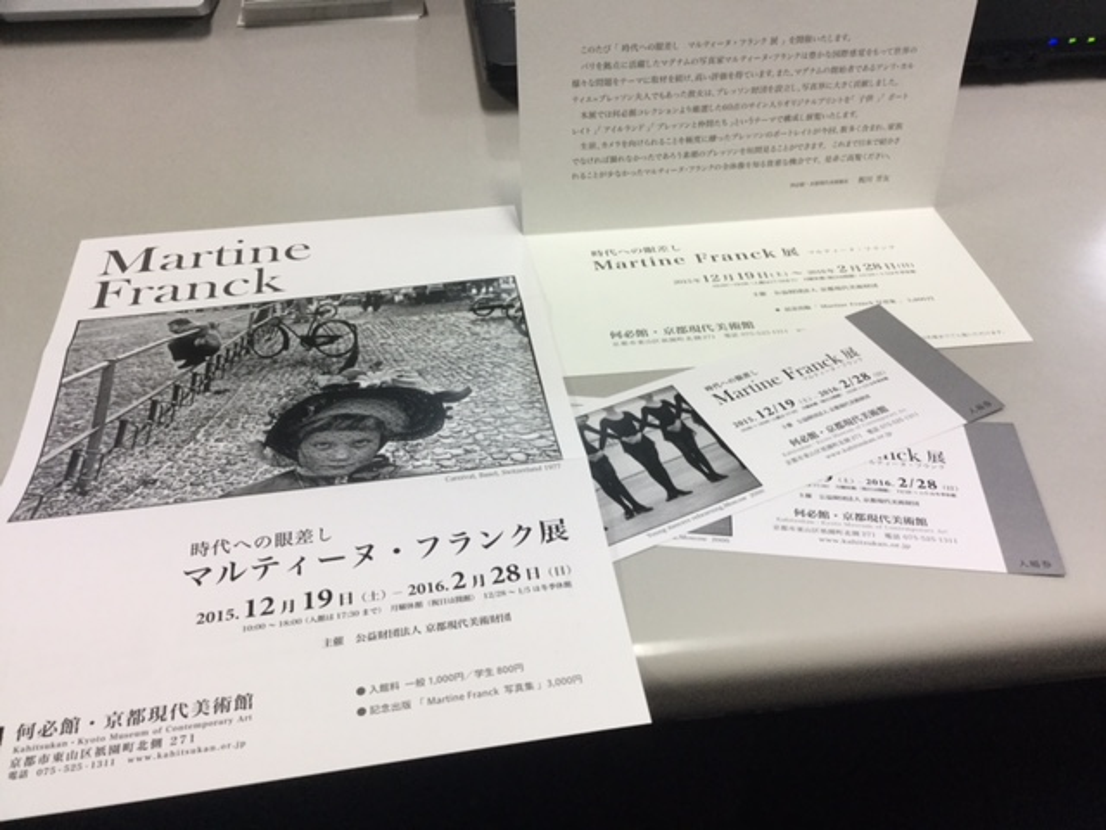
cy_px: 415
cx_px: 553
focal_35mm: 31
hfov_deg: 58.4
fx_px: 990
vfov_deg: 45.4
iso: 40
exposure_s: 1/30
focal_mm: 3.3
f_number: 2.4
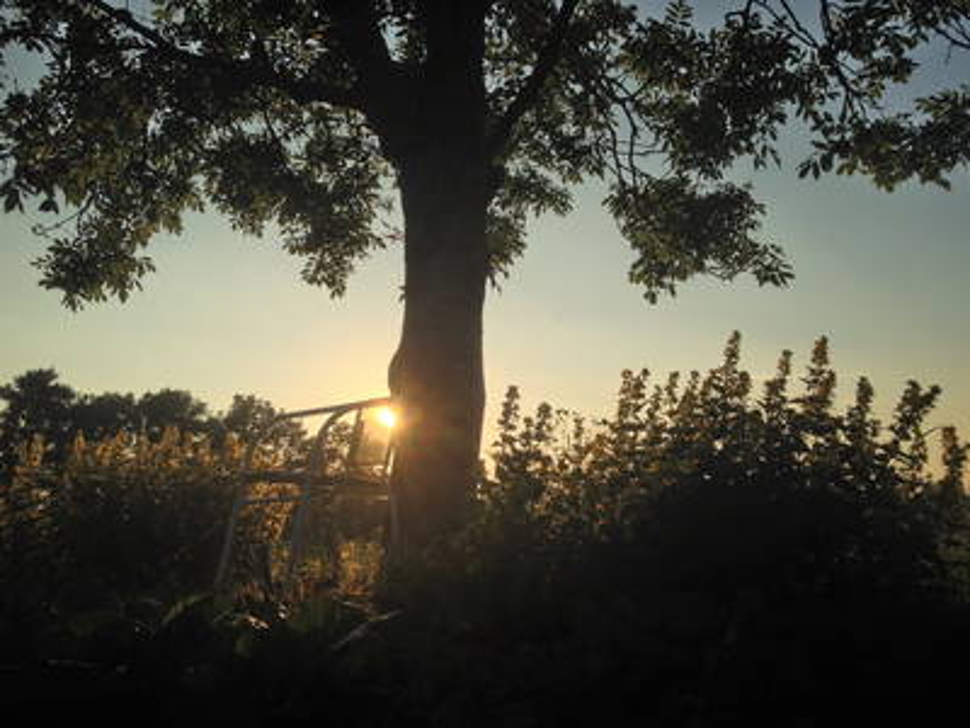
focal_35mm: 35
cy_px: 364
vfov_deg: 40.7
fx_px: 981
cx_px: 485
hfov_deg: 52.6
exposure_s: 1/2907
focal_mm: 4.28
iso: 50
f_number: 2.4
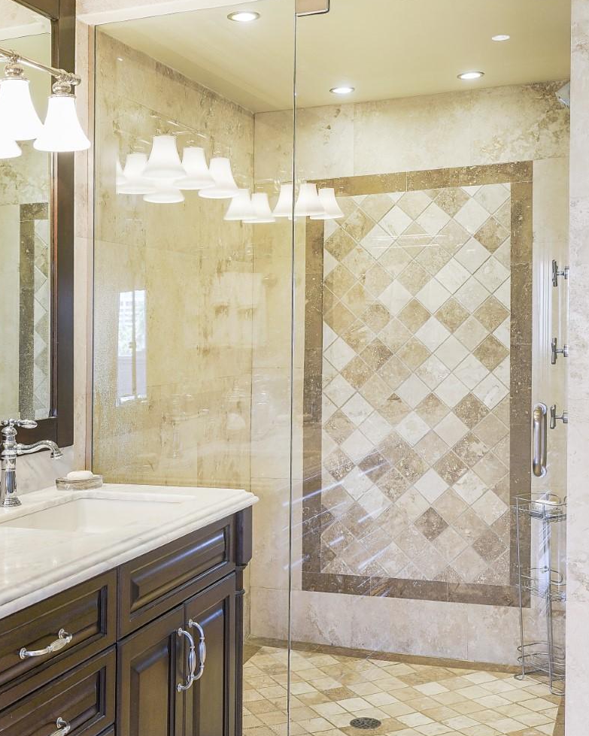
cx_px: 180
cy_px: 354
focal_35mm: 45
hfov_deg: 33.0
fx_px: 981
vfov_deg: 41.2
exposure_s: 1/10
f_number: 8
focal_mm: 29
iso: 320
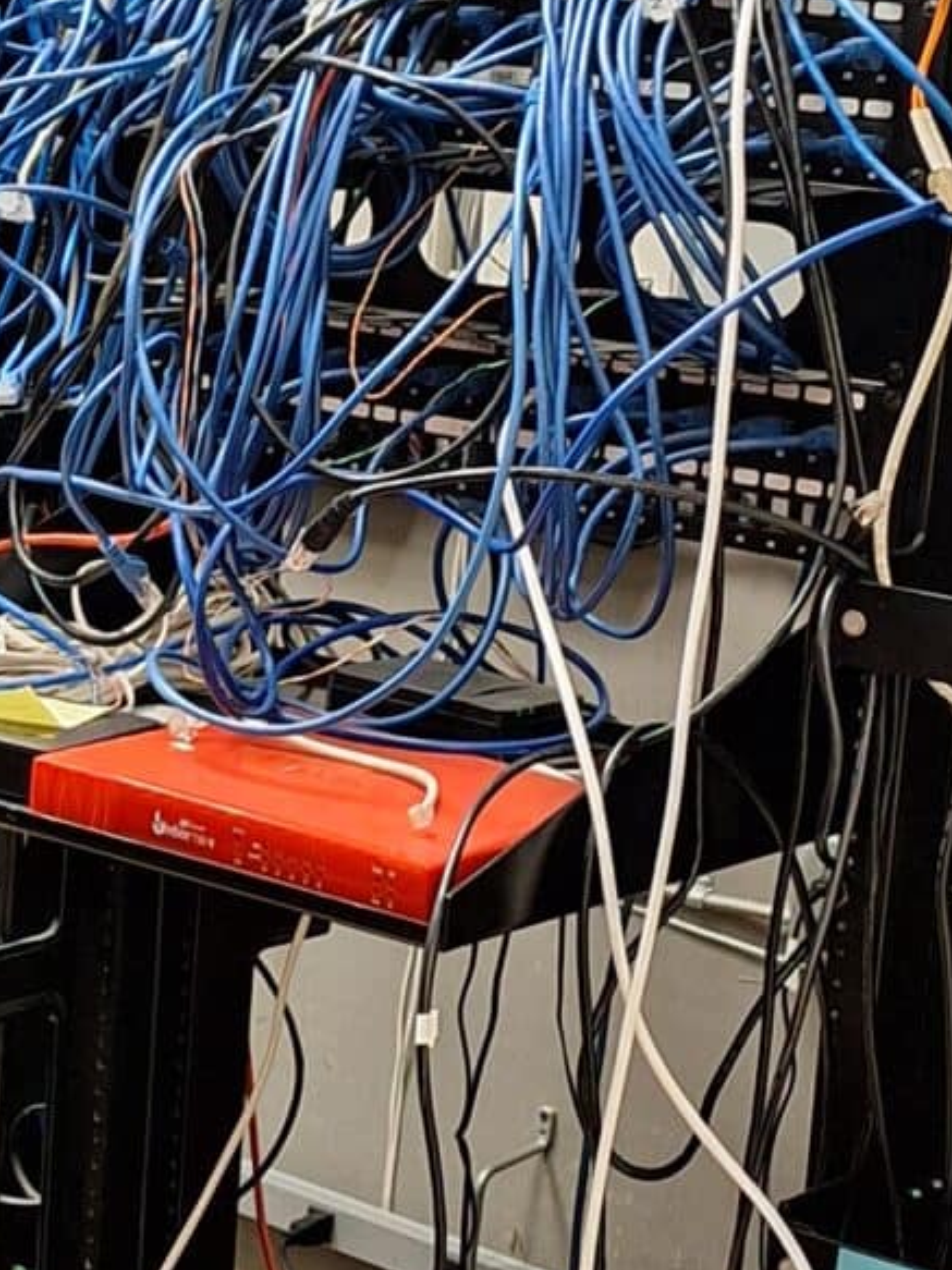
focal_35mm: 101
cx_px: 94
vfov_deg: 19.5
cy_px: 664
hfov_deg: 14.5
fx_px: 3705
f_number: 1.8
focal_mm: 5.54
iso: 160
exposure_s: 1/40
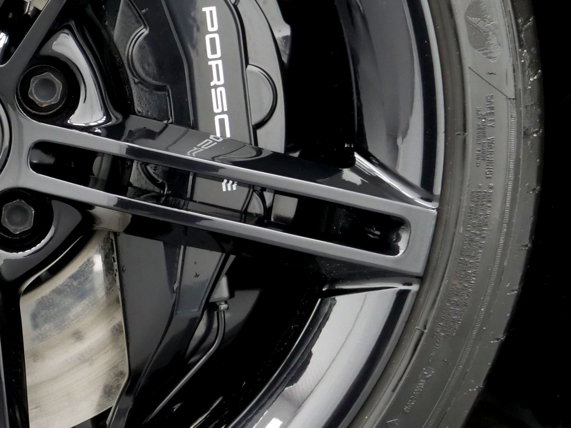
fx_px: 1666
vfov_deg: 14.6
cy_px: 116
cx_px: -64
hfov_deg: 18.7
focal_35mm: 101
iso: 1600
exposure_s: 1/60
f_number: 3.9
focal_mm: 17
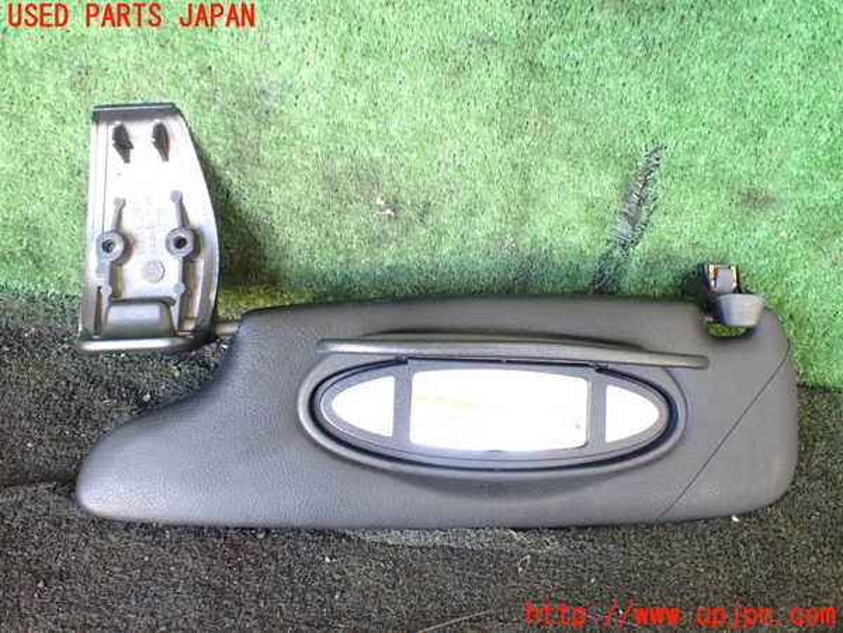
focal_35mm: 30
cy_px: 316
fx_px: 731
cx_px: 422
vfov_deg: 46.8
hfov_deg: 60.0
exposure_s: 1/60
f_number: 2.3
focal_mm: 5.4
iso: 800
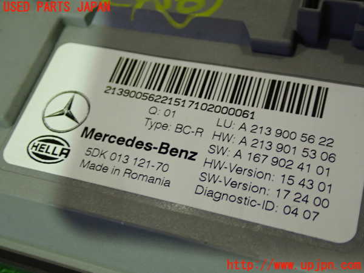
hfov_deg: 40.4
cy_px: 136
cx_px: 182
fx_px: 494
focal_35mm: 47
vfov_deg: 30.9
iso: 500
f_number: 3.1
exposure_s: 1/50
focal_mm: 8.4
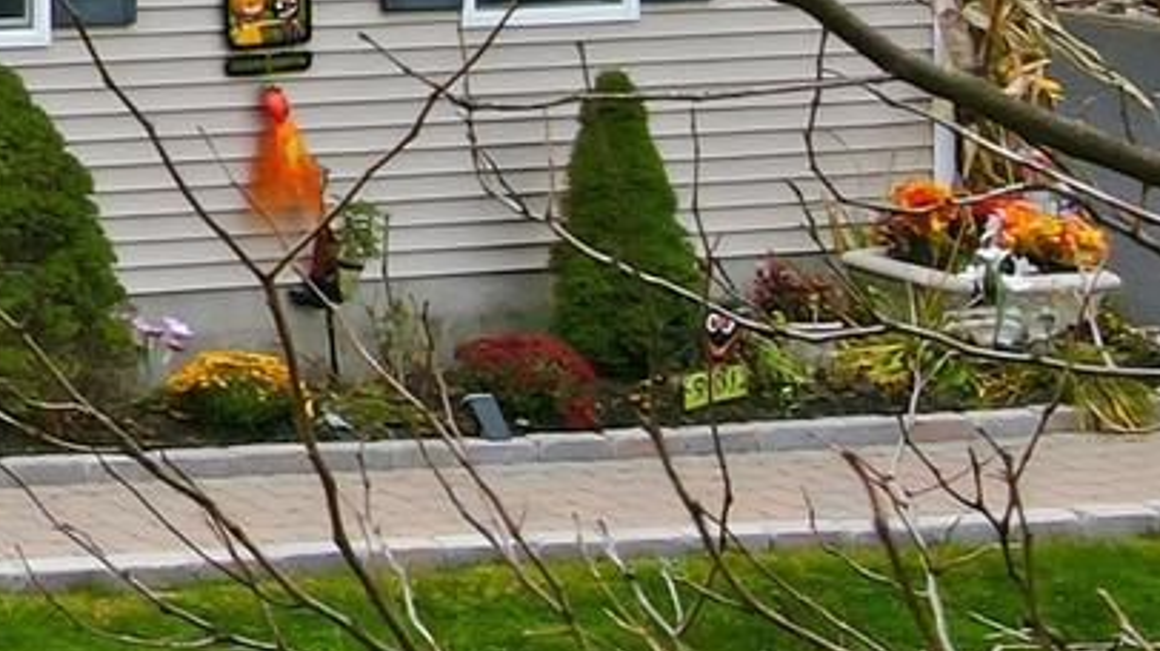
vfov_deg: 8.8
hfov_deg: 13.2
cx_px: -1417
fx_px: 4059
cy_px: -517
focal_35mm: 132
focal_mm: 4.5
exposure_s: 1/200
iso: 100
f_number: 2.8
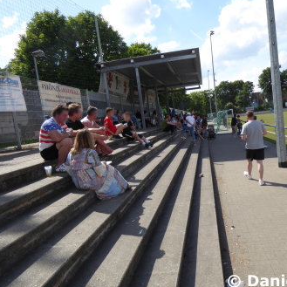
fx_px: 272
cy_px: 144
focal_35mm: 29
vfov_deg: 55.6
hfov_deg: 54.9
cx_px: 181
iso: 80
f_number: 3.3
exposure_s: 1/640
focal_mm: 4.3
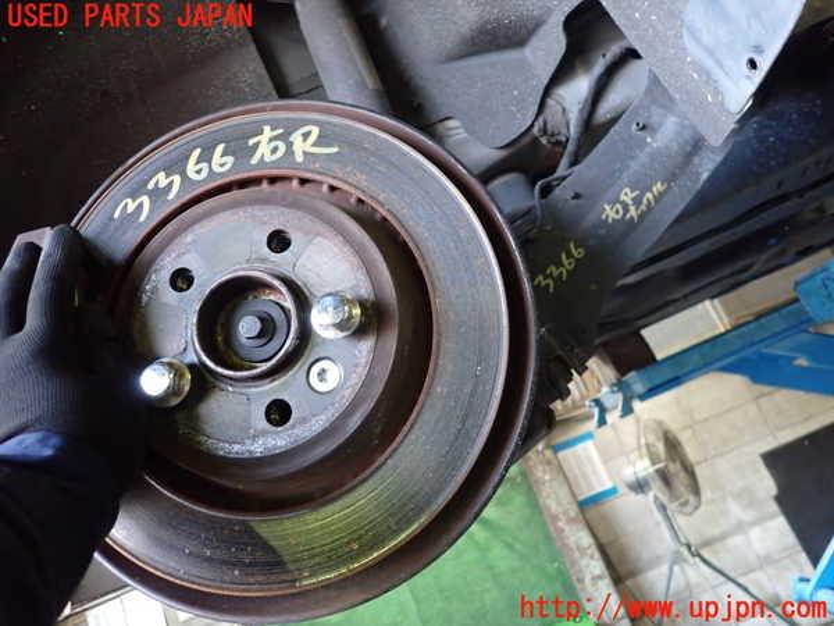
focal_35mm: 25
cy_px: 313
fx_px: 602
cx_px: 417
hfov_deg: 69.4
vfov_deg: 54.9
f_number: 2
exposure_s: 1/30
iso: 640
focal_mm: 4.5
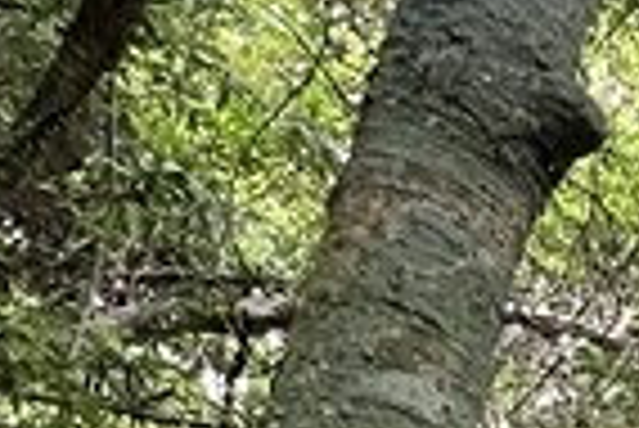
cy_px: 820
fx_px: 1084
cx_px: 1017
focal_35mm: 61
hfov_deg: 24.0
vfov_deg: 17.2
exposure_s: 1/60
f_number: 1.8
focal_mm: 1.57
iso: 500
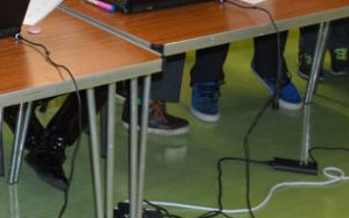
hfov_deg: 17.7
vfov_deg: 11.5
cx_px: -103
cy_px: -98
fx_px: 1046
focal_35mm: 110
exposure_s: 1/60
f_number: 3.8
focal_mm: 22
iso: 560
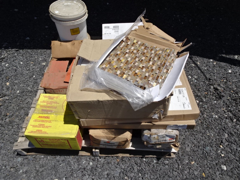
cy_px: 90
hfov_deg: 71.6
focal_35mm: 24
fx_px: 166
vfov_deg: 56.8
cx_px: 120
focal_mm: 4.1
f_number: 3.5
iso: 80
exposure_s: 1/1600
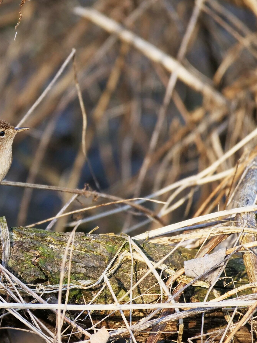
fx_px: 10575
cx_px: 37
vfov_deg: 1.9
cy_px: 172
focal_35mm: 1068
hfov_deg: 1.4
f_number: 6.3
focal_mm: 400
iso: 800
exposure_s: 1/250
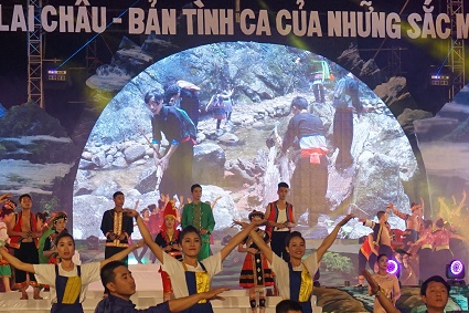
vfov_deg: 10.4
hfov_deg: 15.5
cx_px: 234
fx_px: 1721
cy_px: 197
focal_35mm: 132
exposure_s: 1/160
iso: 800
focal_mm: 39
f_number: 5.6
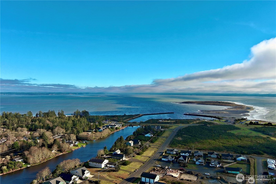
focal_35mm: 29
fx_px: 222
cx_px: 138
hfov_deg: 63.7
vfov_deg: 44.9
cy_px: 92
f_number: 2.8
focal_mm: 10.57
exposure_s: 1/1733
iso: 100
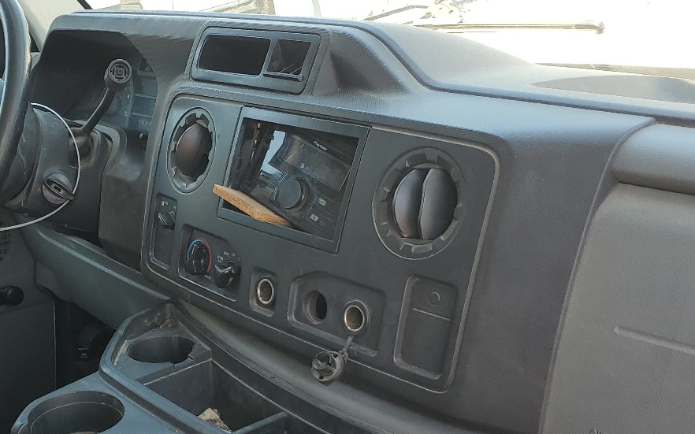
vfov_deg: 25.4
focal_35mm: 50
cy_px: 343
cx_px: 149
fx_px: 947
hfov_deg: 38.9
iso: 50
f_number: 1.5
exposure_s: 1/250
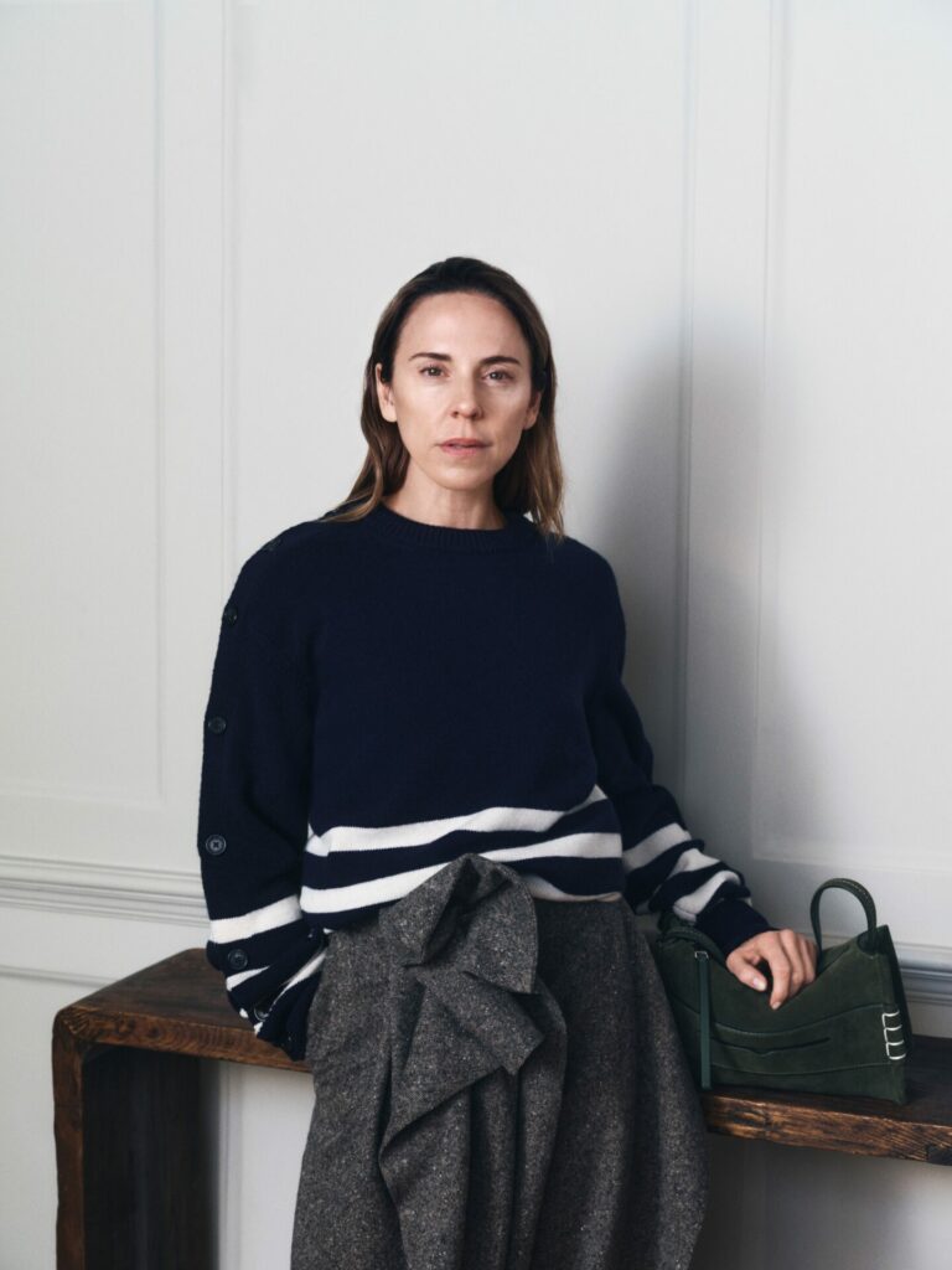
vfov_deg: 27.4
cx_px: 476
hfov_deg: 20.7
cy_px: 635
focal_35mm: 71
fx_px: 2603
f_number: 8
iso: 2000
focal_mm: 90.1
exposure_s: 1/160
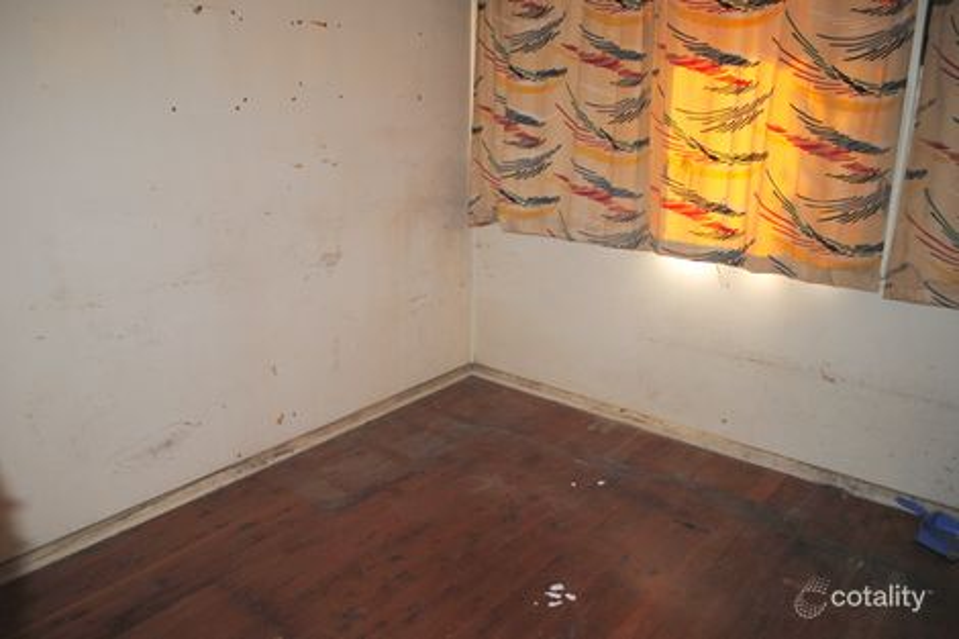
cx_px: 480
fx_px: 719
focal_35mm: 27
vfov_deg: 47.9
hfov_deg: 67.4
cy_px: 320
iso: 200
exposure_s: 1/60
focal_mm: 18
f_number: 3.5
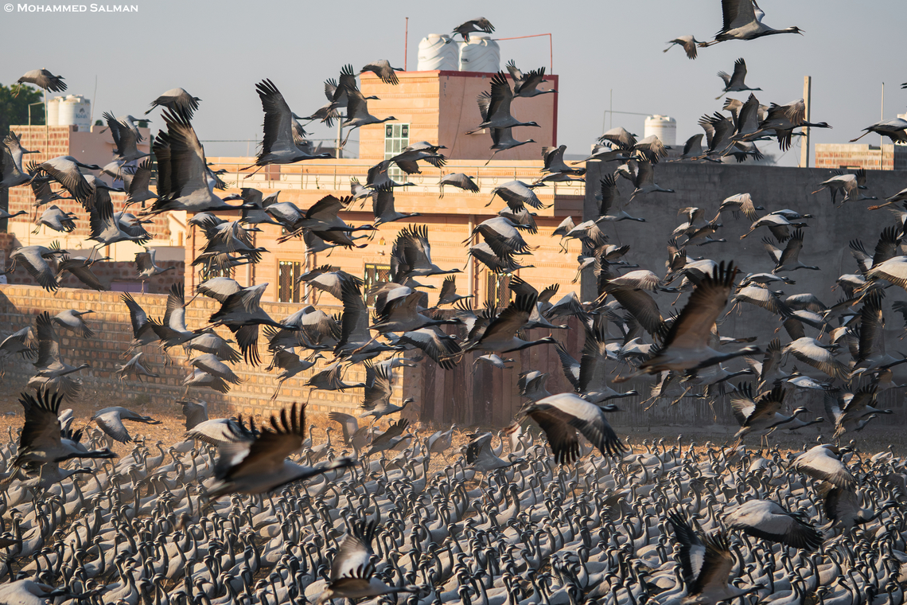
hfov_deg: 15.2
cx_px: 454
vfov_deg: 10.2
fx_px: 3401
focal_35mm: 135
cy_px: 302
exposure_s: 1/12800
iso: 800
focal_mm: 90
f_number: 2.8
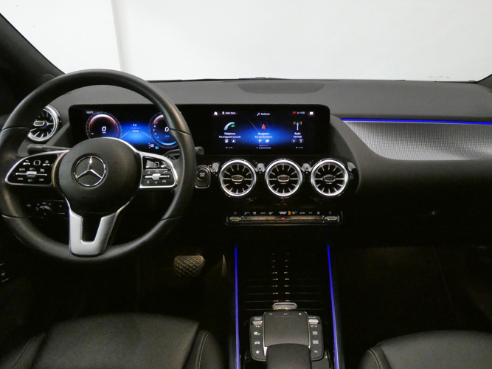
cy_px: 176
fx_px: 341
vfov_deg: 56.8
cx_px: 274
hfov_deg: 71.4
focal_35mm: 24
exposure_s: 1/60
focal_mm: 3.6
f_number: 2.8
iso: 1250
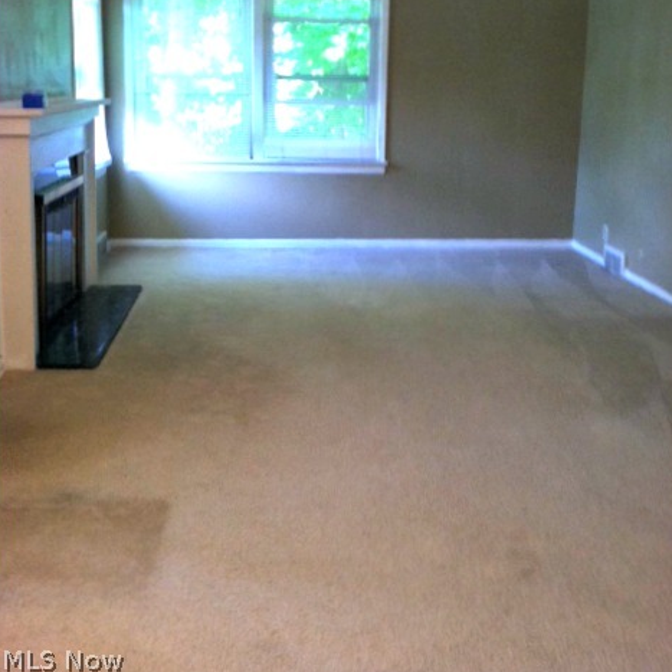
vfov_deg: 39.6
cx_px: 337
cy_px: 224
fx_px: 922
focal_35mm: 42
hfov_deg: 40.0
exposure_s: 1/15
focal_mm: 3.85
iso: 125
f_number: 2.8
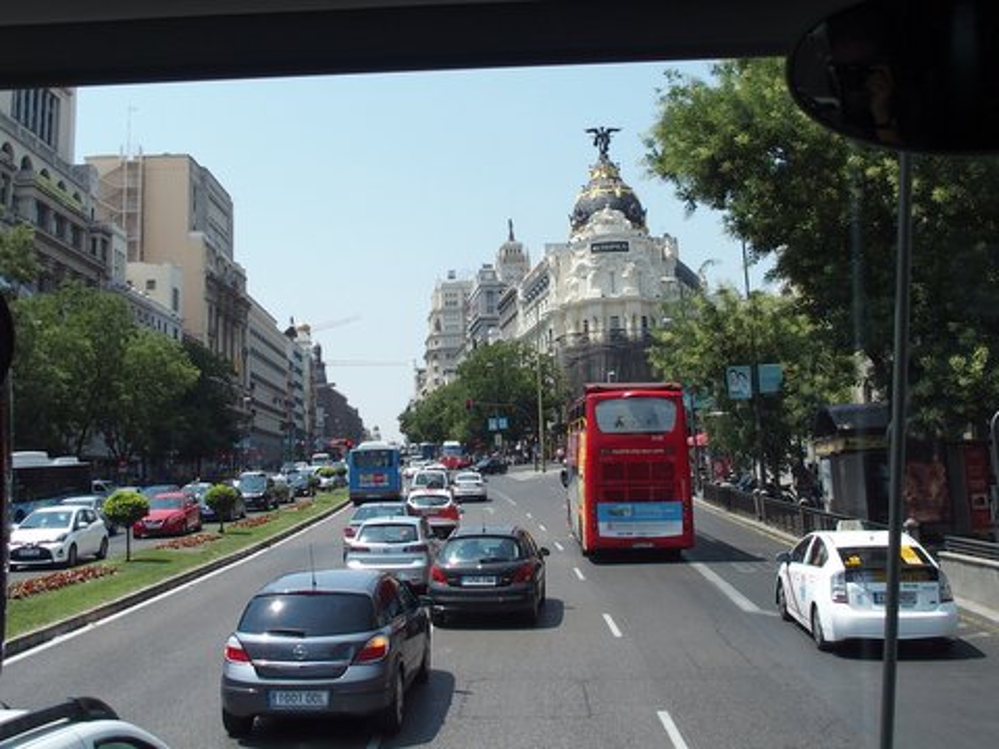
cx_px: 500
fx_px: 808
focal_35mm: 28
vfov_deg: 49.7
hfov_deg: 63.4
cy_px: 374
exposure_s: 1/640
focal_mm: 6
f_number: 3.5
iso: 100
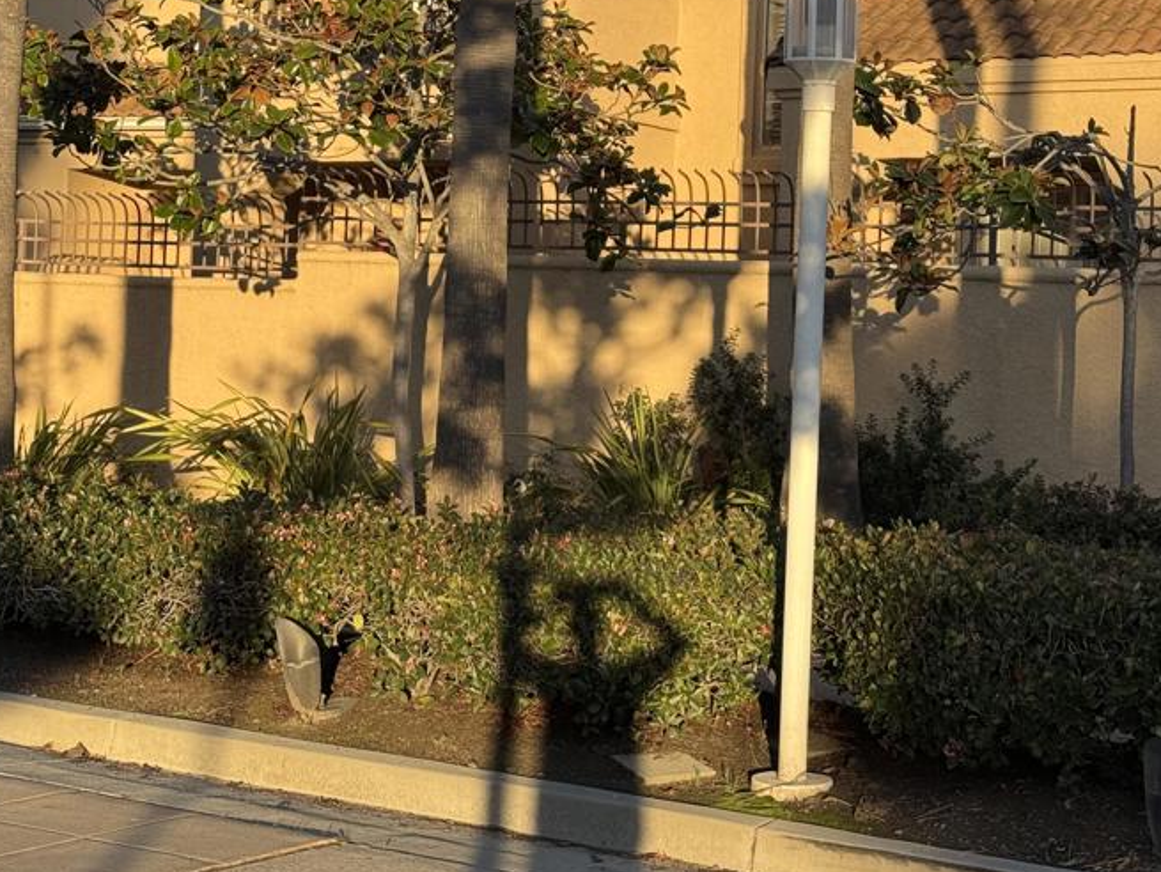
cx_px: 571
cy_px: 285
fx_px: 2517
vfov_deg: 19.6
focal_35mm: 75
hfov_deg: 26.0
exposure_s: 1/2110
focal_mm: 6.76
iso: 64
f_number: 1.78
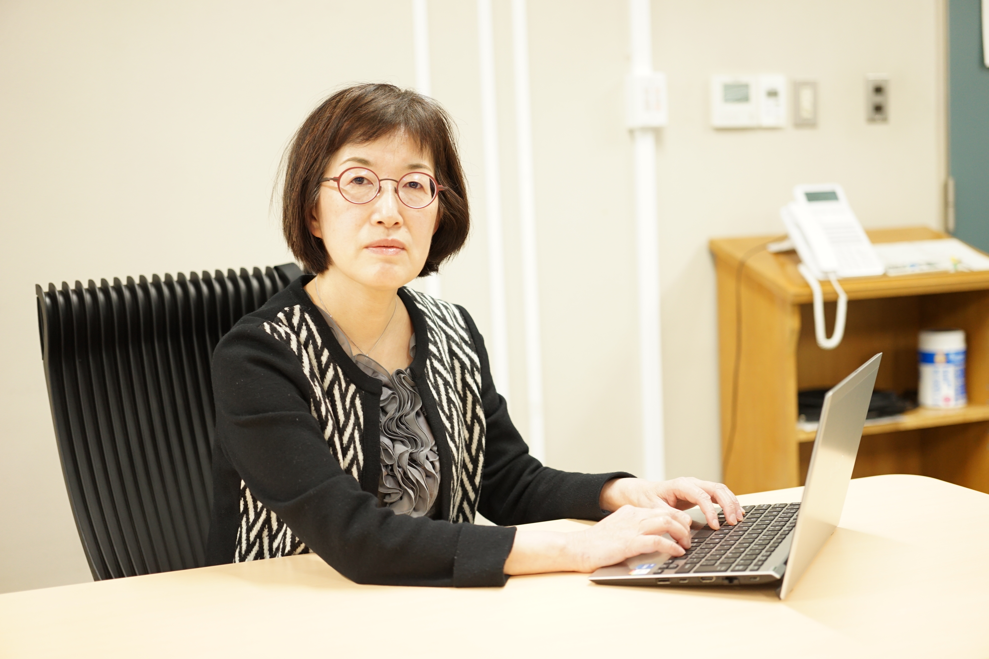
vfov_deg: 27.0
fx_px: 1374
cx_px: 494
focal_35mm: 50
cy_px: 330
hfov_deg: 39.6
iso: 800
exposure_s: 1/100
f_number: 2.5
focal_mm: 50
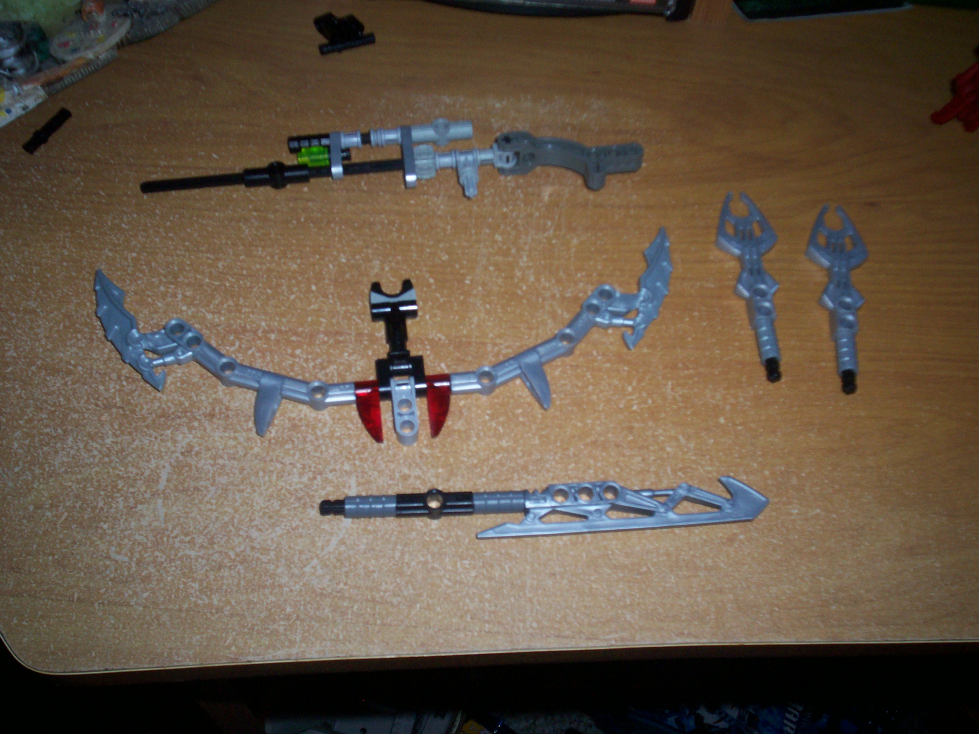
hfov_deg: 51.4
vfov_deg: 39.7
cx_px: 490
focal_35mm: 36
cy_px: 367
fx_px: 1018
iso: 140
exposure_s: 1/64
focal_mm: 5.9
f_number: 4.5
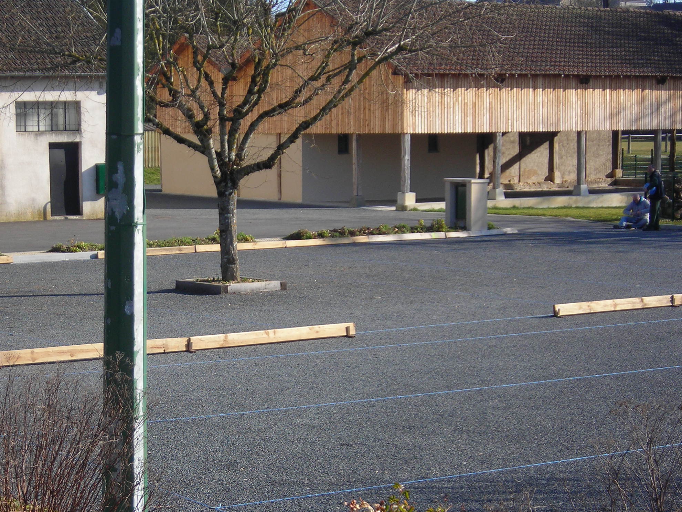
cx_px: 243
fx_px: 1675
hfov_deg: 22.9
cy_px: 307
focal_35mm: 85
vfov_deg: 17.4
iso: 50
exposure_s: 1/298
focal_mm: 10.8
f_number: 3.9
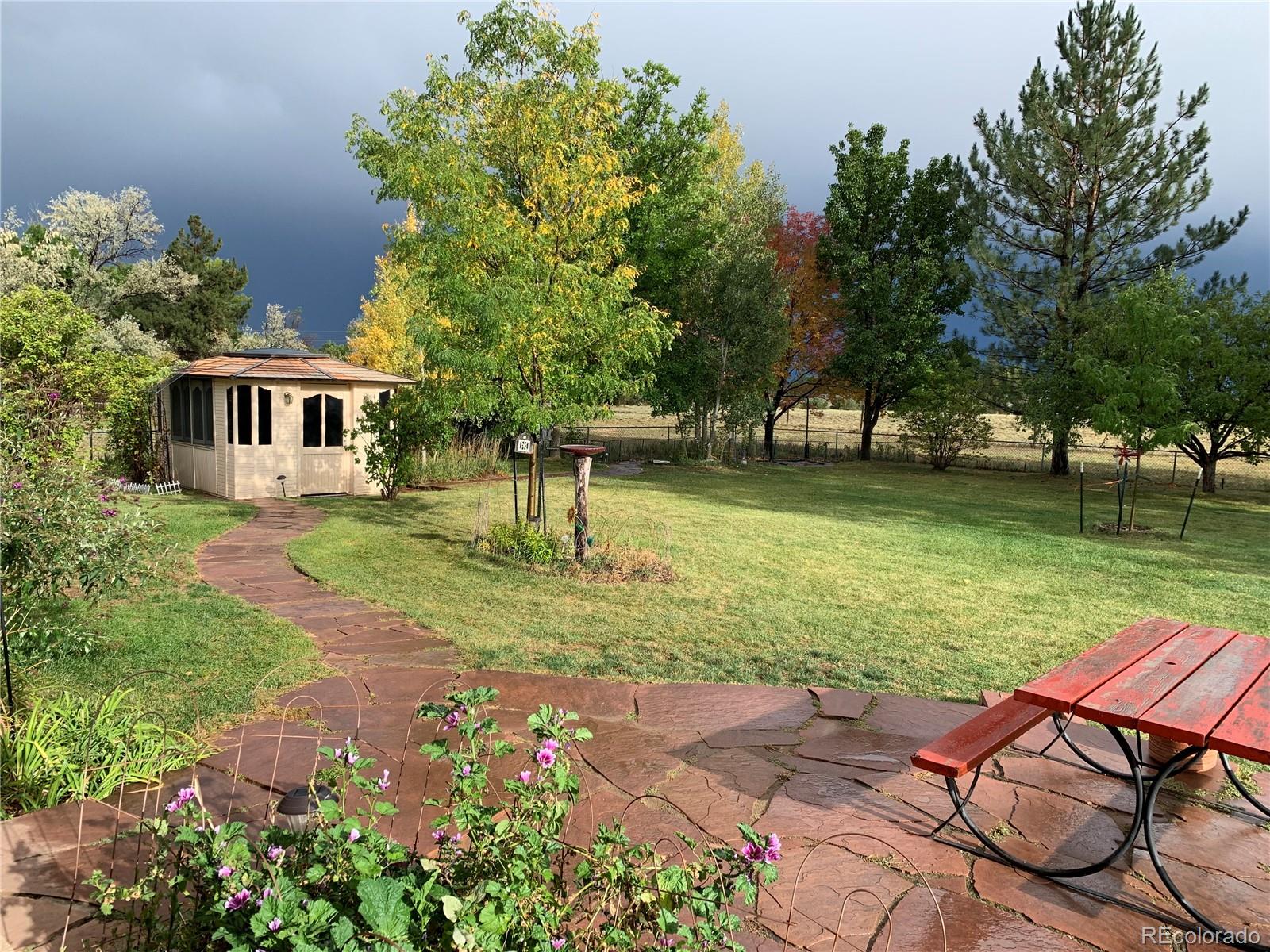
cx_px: 635
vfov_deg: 53.1
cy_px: 476
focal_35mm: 26
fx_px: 954
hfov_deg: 67.3
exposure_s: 1/802
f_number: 1.8
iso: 25
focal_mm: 4.25
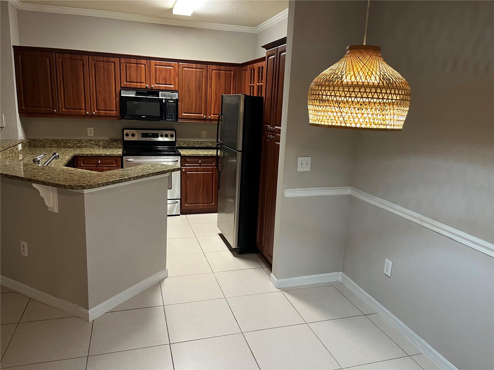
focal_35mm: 26
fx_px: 371
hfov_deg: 67.3
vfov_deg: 53.1
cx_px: 247
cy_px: 185
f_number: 1.6
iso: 320
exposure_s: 1/60
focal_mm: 5.1
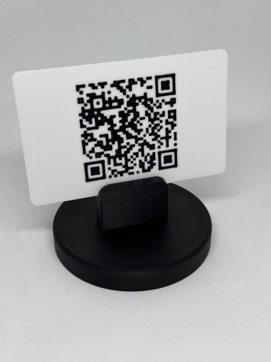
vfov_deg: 39.7
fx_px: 501
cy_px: 181
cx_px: 136
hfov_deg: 30.3
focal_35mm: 48
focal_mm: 6.76
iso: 50
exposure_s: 1/204
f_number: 1.78
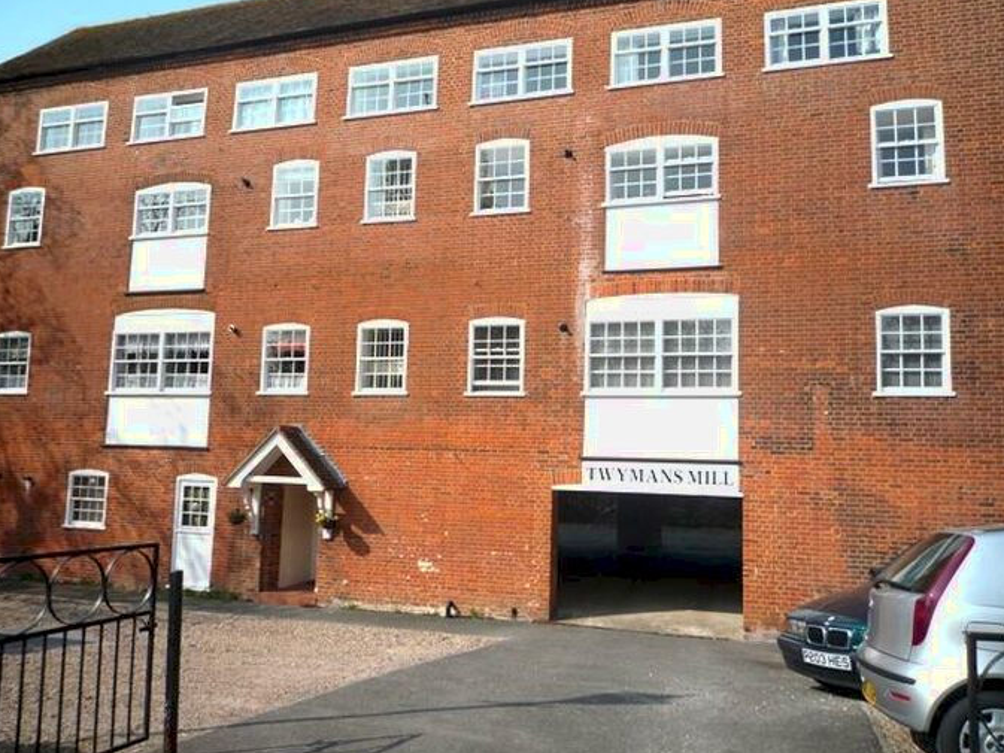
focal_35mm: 26
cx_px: 515
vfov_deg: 53.1
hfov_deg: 67.3
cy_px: 376
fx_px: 754
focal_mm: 4.4
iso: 100
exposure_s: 1/800
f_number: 4
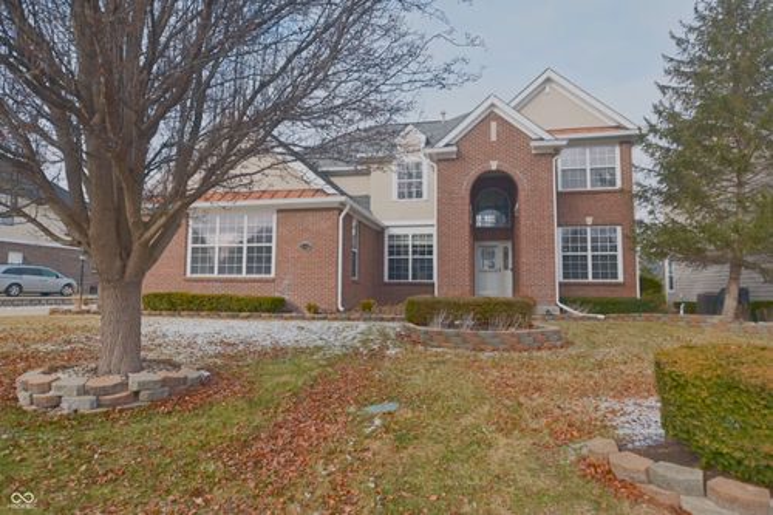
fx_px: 451
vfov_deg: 59.5
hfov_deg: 81.2
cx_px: 386
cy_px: 258
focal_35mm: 21
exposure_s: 1/2000
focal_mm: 21
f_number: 2.8
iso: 250
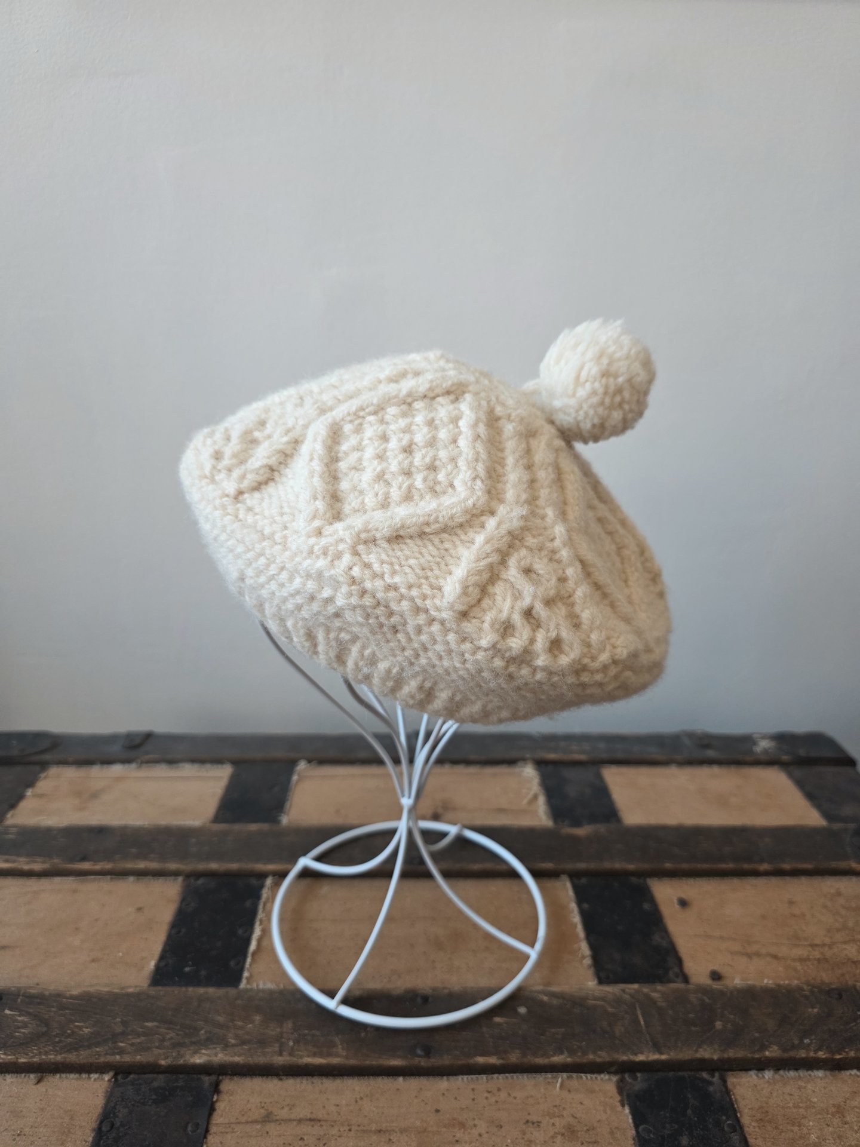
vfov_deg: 73.9
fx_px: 762
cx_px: 430
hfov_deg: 58.9
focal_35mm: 23
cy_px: 574
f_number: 1.7
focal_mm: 6.3
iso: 160
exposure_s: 1/120
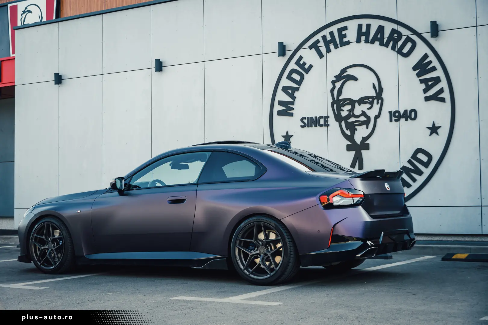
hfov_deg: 35.9
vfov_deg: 24.4
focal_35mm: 56
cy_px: 162
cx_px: 244
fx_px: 752
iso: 125
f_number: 4.5
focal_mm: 37
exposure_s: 1/160
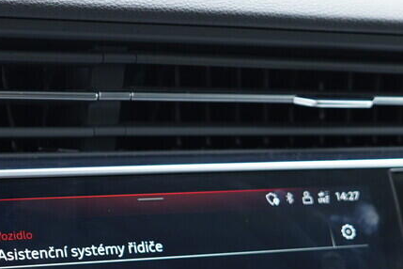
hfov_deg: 23.5
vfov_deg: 15.6
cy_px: 257
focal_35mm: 86
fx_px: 963
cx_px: 137
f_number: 2.8
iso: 400
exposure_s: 1/40
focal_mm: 24
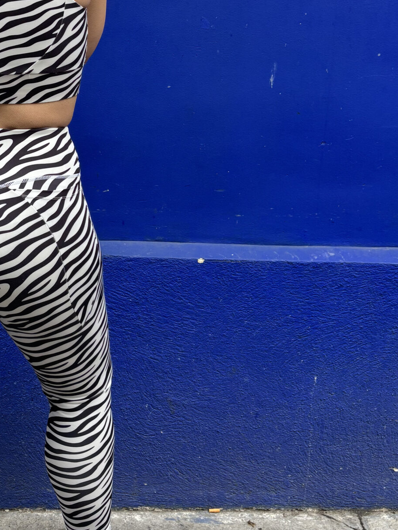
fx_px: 843
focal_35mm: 55
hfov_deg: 26.0
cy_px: 146
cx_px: 65
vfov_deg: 34.3
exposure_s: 1/121
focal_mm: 5.96
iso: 80
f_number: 1.6
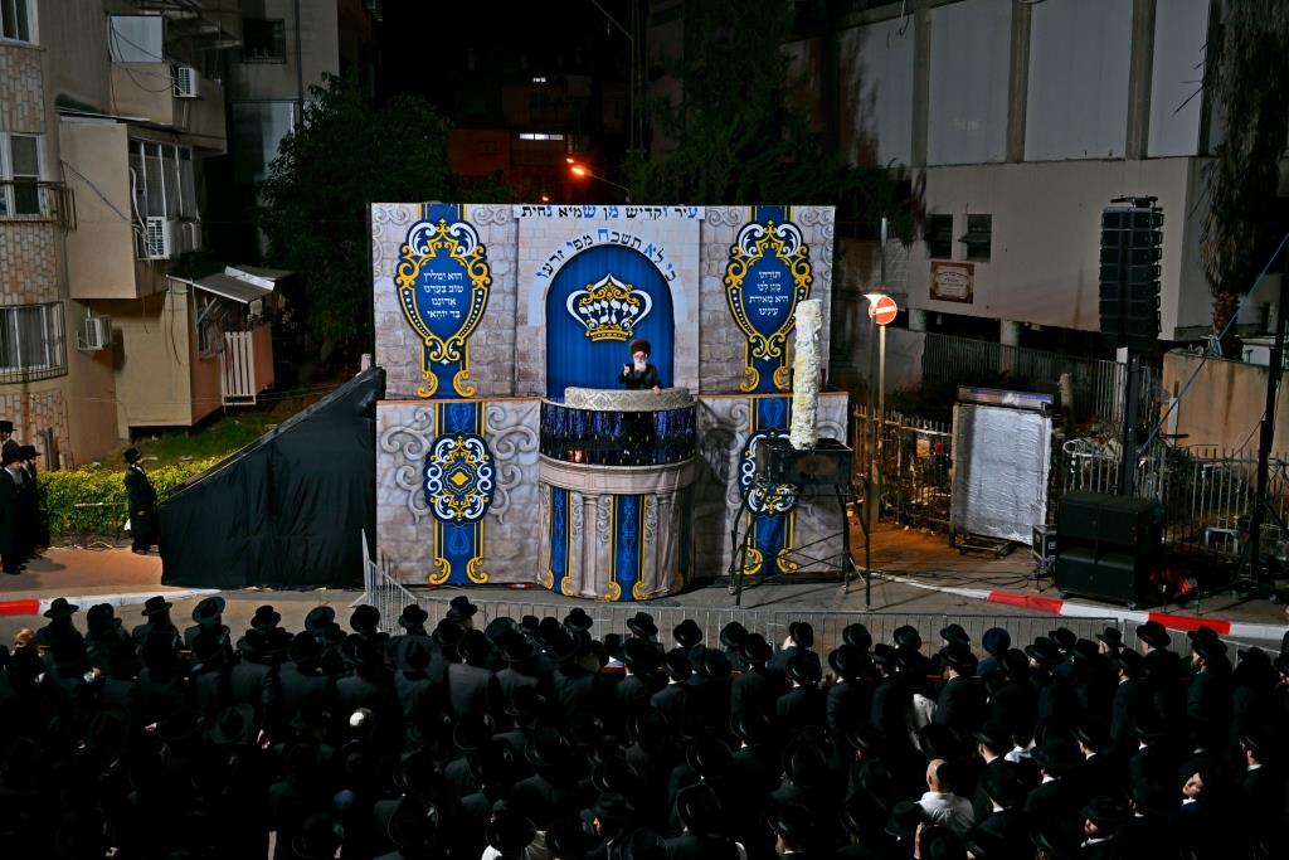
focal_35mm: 36
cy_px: 430
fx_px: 1289
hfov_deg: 53.1
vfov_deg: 36.9
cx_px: 644
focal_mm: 36
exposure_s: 1/160
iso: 320
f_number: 4
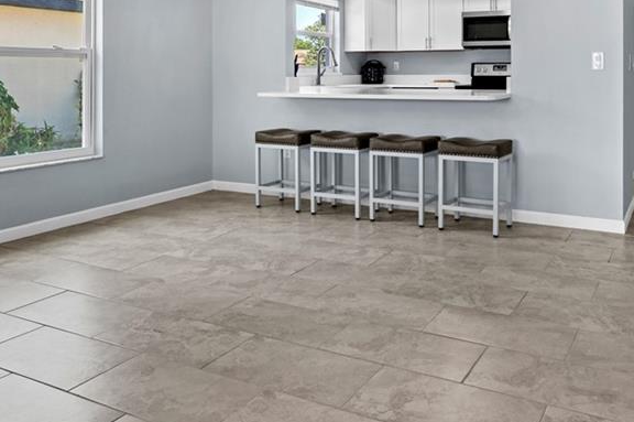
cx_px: 423
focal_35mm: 32
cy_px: 73
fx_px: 563
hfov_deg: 57.5
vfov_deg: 39.2
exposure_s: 1/4
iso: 320
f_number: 10
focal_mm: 18
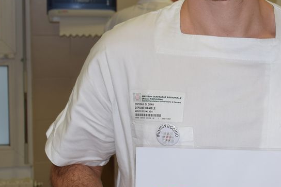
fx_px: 757
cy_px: 62
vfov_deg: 14.1
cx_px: 284
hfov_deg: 20.3
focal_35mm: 97
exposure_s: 1/60
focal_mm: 22
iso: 100
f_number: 3.5
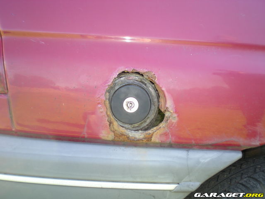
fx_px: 291
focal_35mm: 38
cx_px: 132
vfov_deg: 37.7
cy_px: 100
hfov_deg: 49.0
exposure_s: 1/31
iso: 50
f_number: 3.1
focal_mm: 6.3
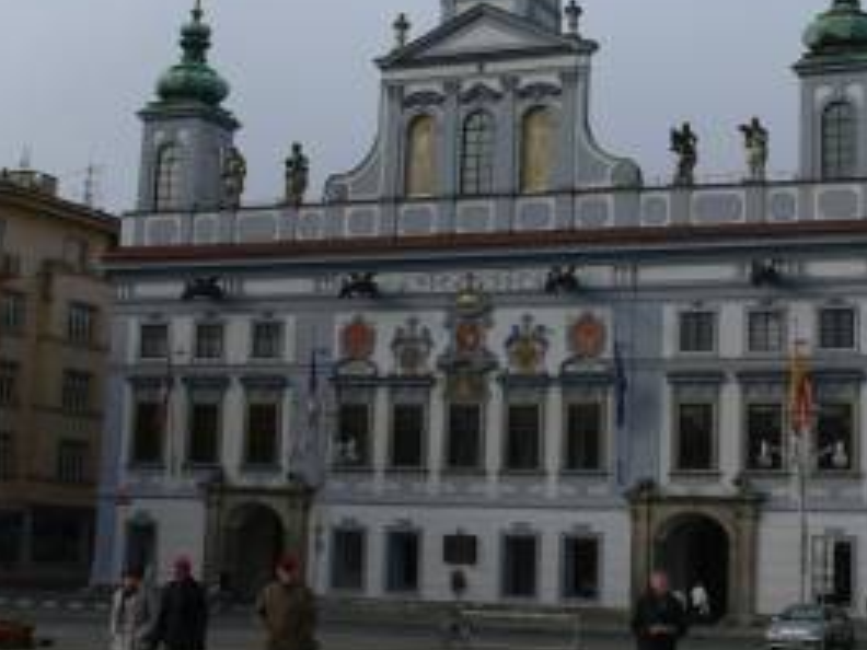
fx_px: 1803
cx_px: 562
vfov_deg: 20.3
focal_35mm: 72
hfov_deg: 26.9
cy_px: 154
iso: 100
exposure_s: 1/500
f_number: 5.6
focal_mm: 7.4
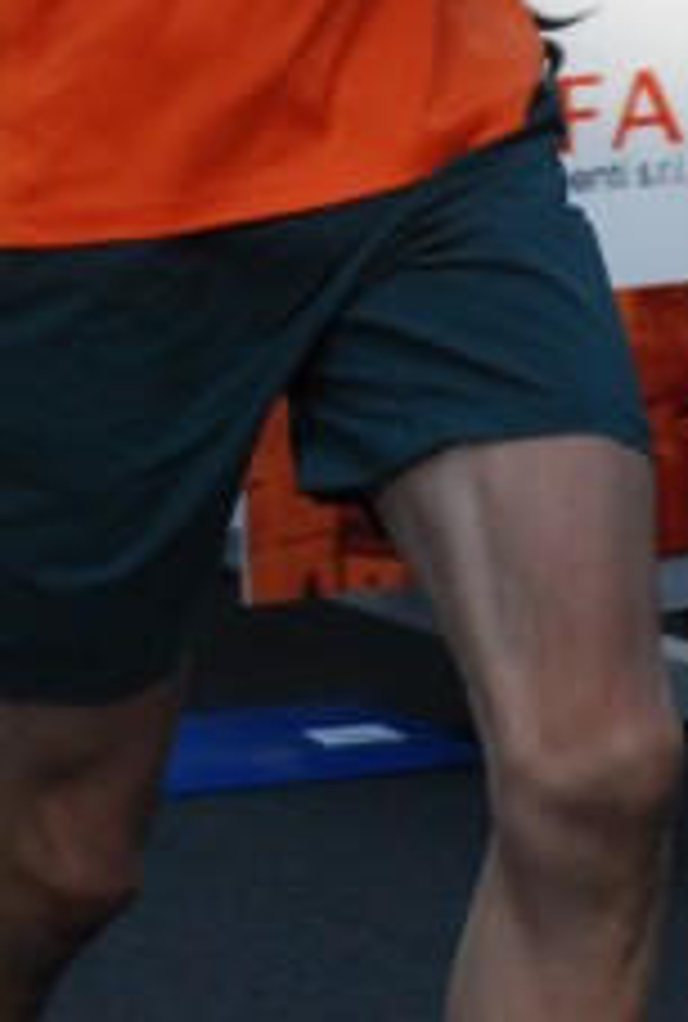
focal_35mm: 317
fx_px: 9018
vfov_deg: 6.4
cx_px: 259
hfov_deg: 4.4
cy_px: -320
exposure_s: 1/400
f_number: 5.6
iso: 1000
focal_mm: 80
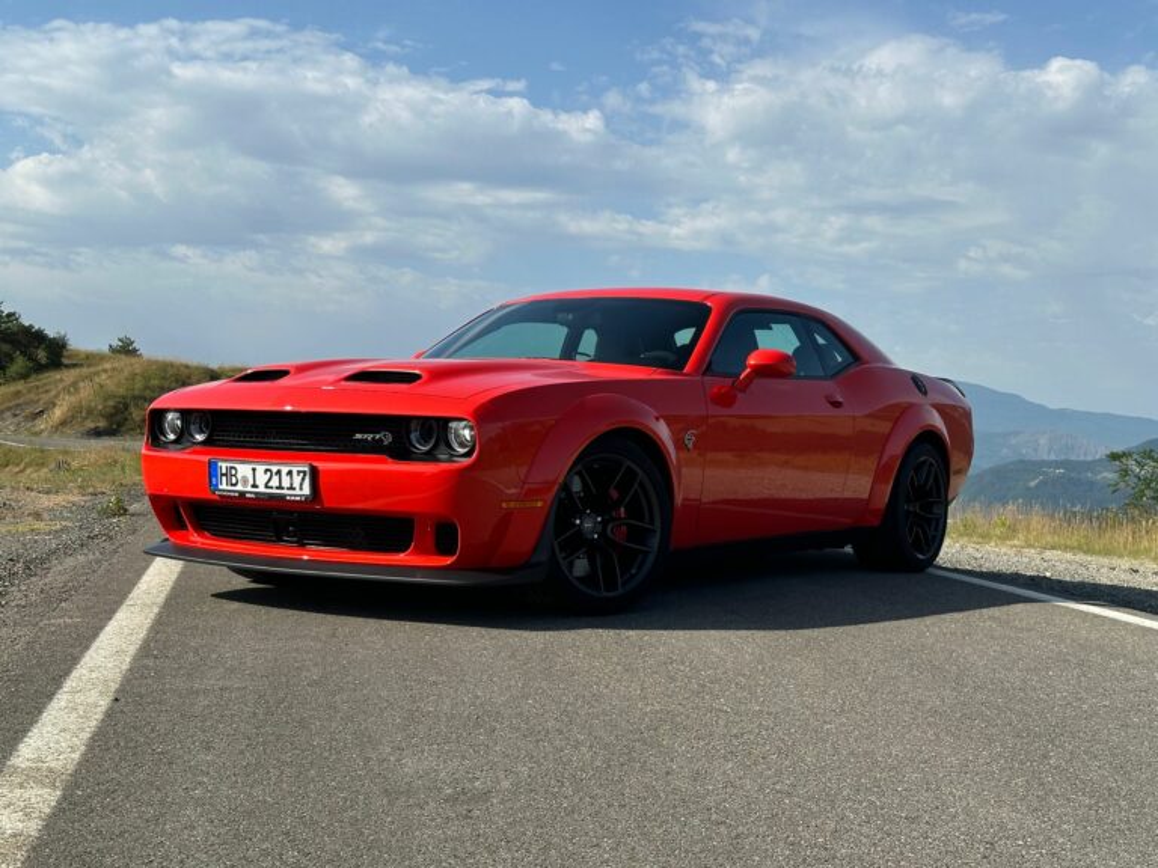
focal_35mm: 48
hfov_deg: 39.7
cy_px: 434
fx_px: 1606
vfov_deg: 30.3
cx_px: 579
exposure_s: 1/3731
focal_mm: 6.86
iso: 64
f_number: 1.78
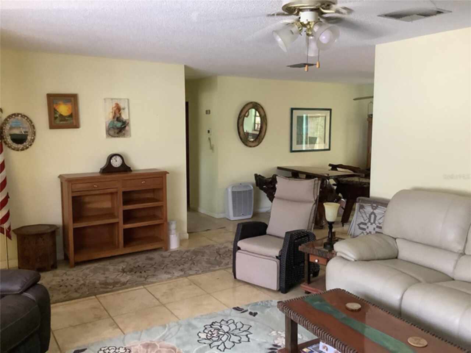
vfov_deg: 45.4
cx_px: 236
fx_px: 422
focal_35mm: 31
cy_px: 176
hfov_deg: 58.4
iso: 320
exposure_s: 1/40
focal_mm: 3.3
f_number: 2.4
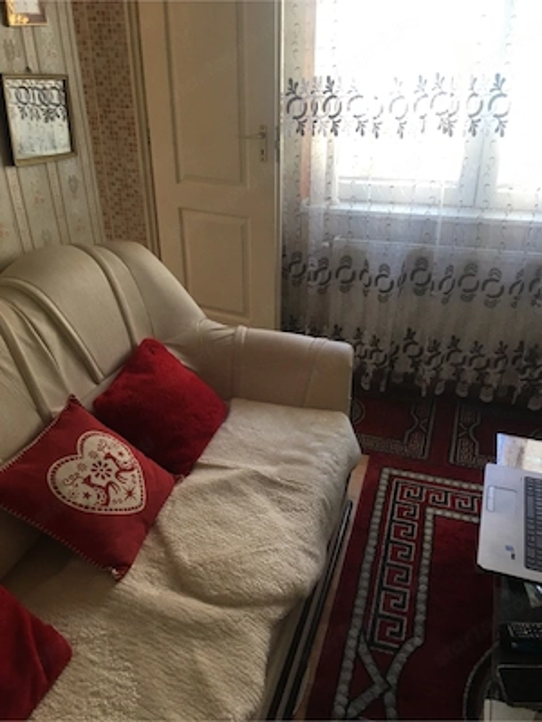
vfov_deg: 61.7
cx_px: 271
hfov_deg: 48.2
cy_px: 361
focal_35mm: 29
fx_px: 605
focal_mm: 4.15
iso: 40
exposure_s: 1/33
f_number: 2.2
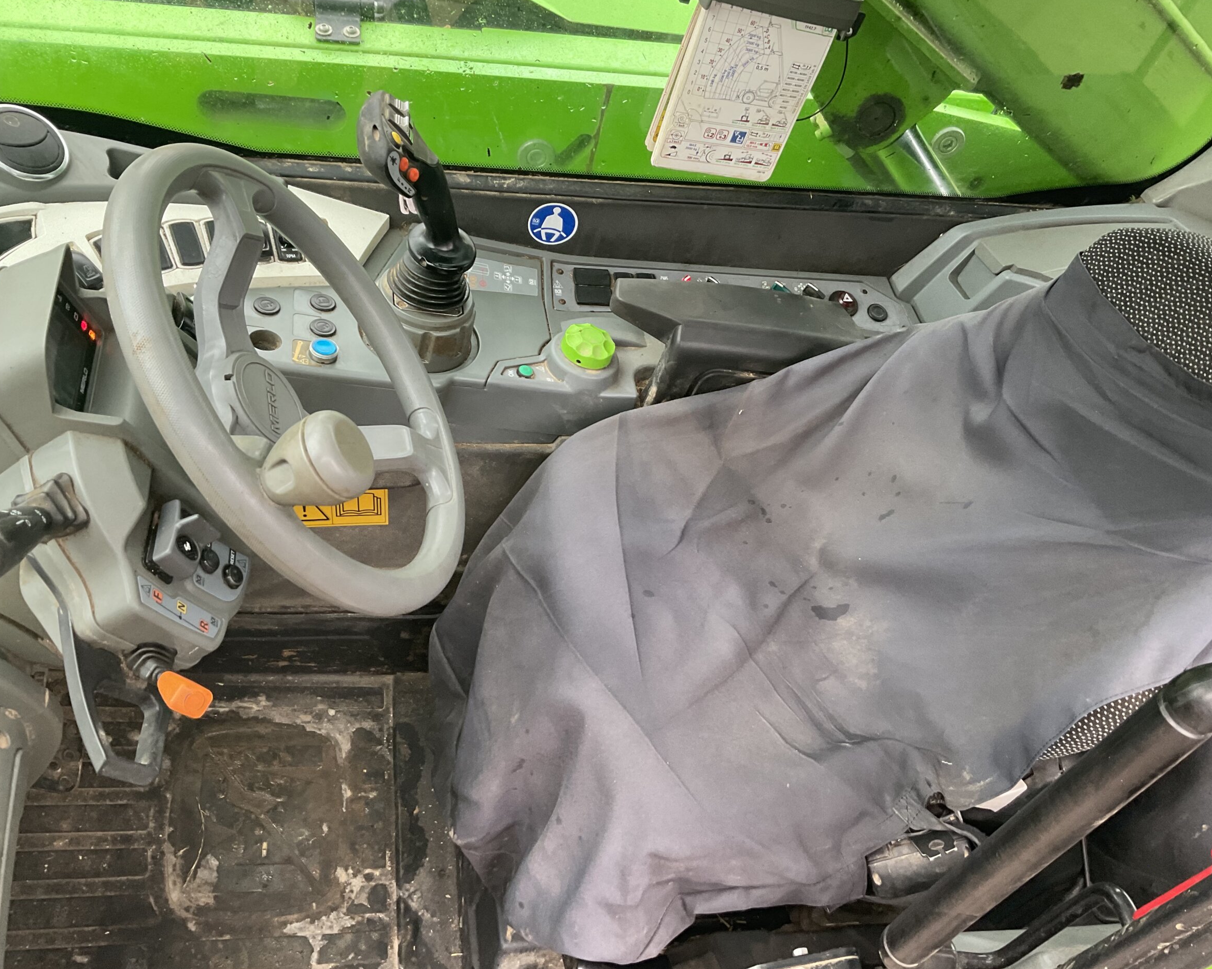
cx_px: 641
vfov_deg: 47.1
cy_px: 475
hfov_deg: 57.1
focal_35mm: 31
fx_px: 1112
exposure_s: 1/60
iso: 80
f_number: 1.8
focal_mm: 3
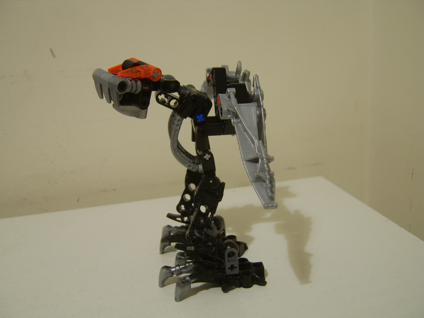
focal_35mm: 31
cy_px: 159
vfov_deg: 45.4
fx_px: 380
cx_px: 212
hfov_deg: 58.4
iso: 71
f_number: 2.7
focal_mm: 8.13
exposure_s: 1/4
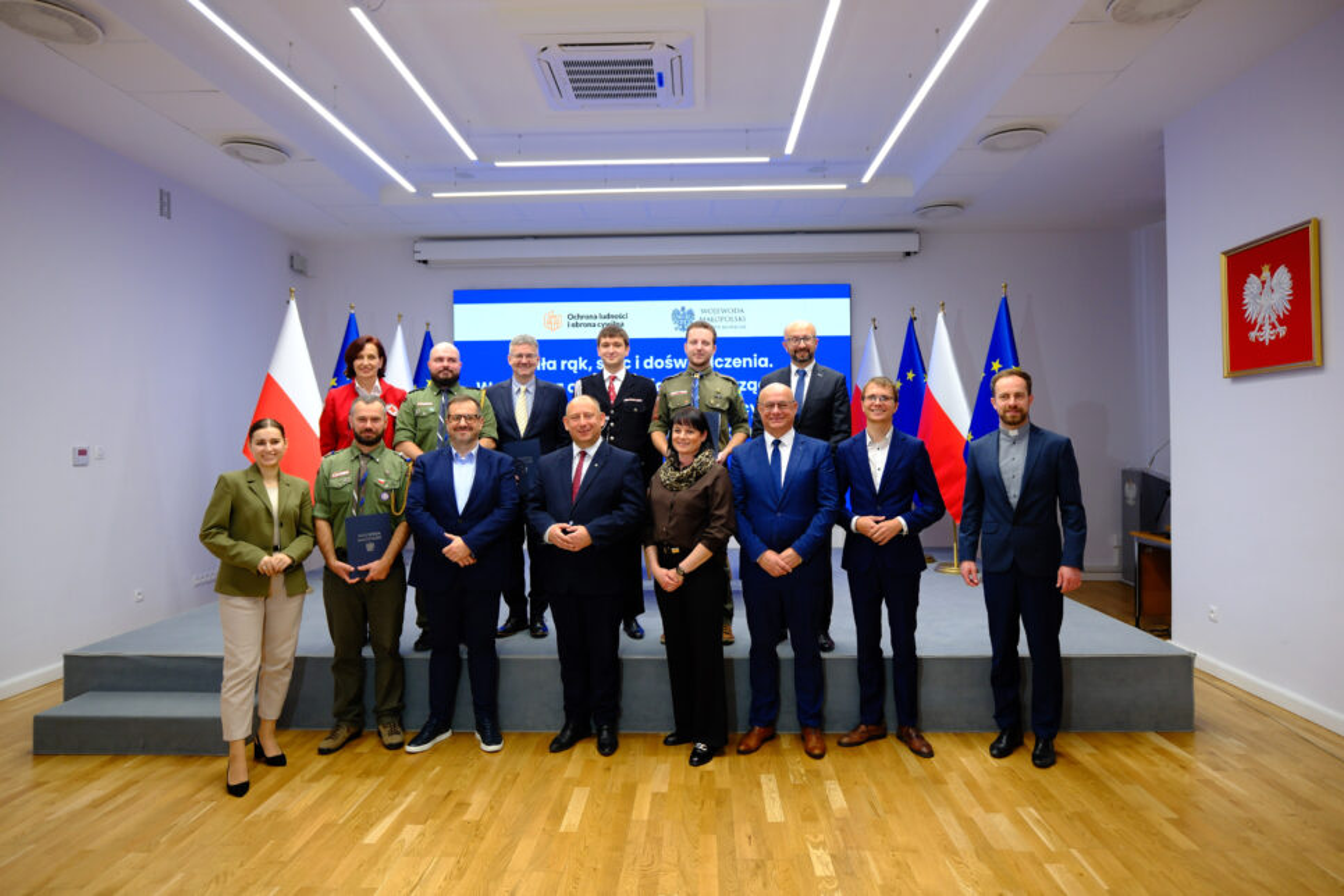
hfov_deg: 84.0
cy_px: 448
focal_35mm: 20
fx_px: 747
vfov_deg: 61.9
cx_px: 672
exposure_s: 1/125
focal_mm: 13
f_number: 2
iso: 500
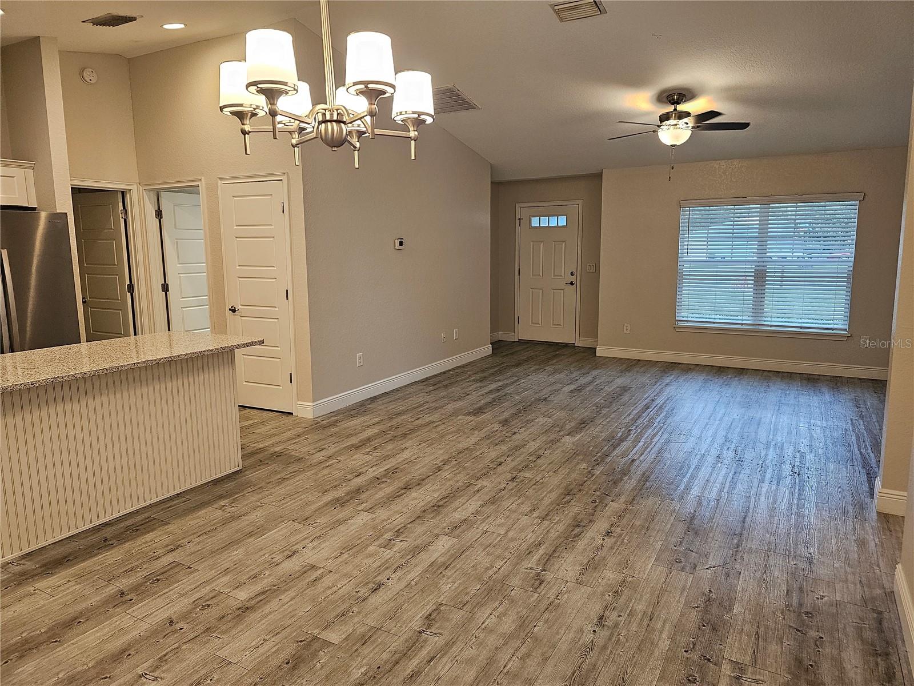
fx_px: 607
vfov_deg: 58.9
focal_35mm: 23
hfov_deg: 73.9
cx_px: 457
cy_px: 343
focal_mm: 6.3
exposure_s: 1/120
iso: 320
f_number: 1.7
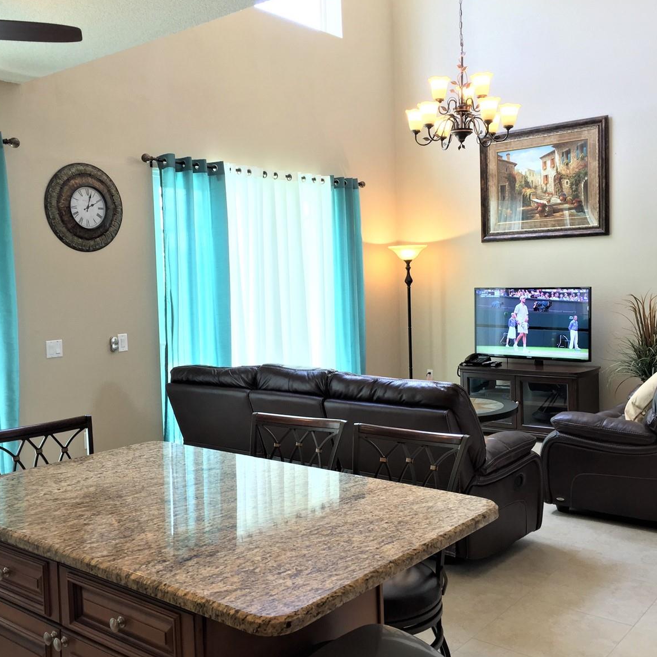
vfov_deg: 47.2
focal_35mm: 35
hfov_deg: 47.2
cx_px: 335
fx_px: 752
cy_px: 331
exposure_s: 1/30
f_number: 2.2
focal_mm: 4.15
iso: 32
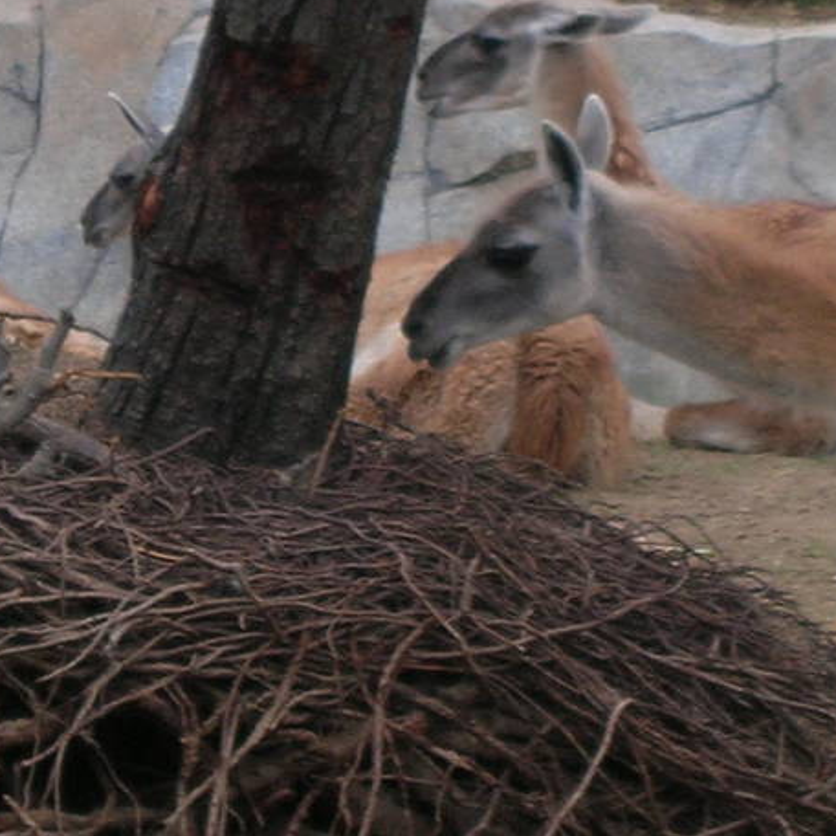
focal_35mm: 316
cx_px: 211
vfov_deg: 5.5
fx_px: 8634
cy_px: 276
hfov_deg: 5.5
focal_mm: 17.1
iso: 56
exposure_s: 1/30
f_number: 4.9
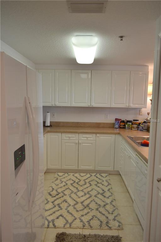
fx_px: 181
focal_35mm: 27
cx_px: 80
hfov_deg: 47.9
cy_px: 121
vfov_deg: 67.4
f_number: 4
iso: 400
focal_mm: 18
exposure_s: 1/60
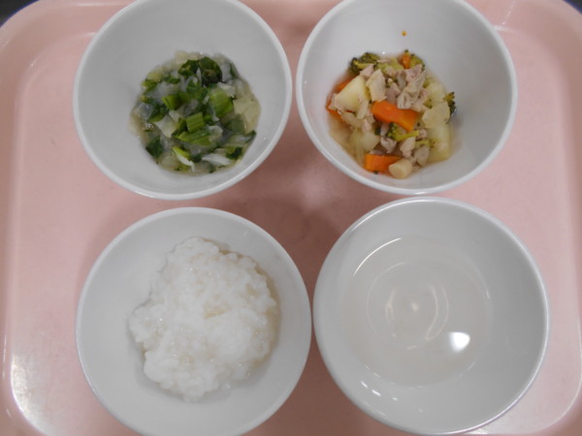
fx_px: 437
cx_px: 291
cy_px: 218
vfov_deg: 53.1
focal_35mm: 26
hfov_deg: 67.3
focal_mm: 4.6
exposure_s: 1/30
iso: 140
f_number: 3.2
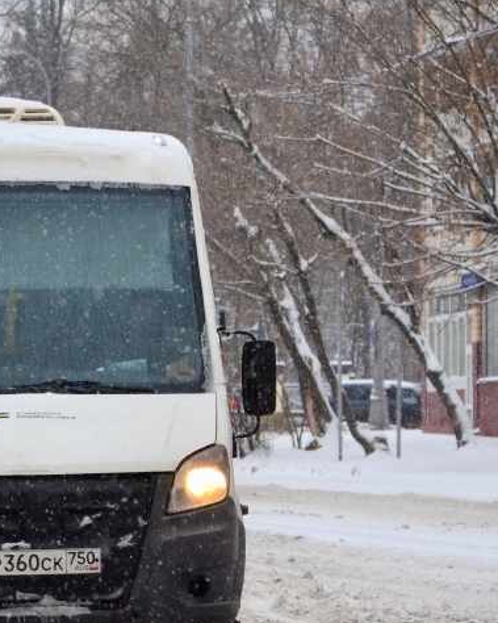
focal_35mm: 262
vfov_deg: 7.4
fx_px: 4829
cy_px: 365
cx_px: 17
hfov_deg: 5.9
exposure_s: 1/250
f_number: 4.5
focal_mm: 68
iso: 160
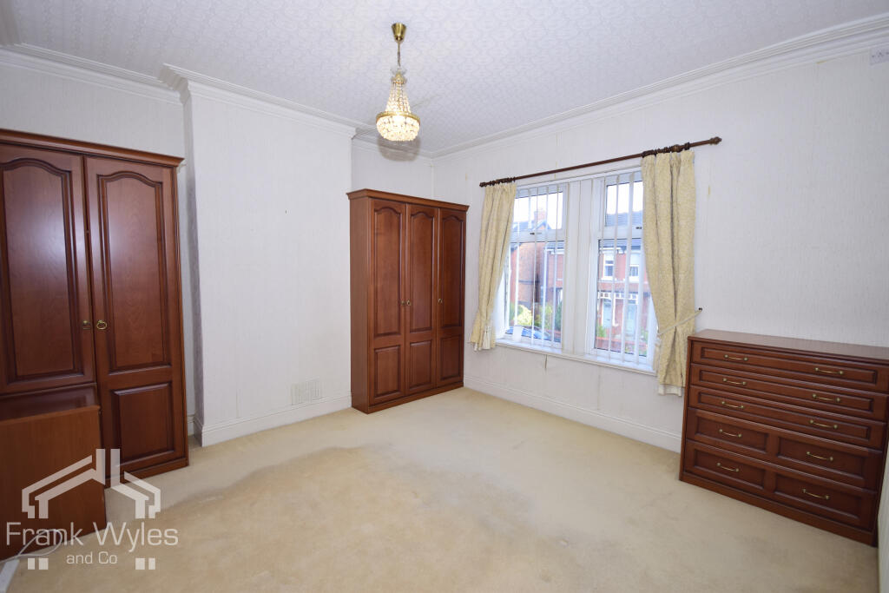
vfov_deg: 77.3
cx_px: 444
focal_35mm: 15
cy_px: 296
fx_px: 370
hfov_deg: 100.4
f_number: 4
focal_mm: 10
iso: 400
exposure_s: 1/160
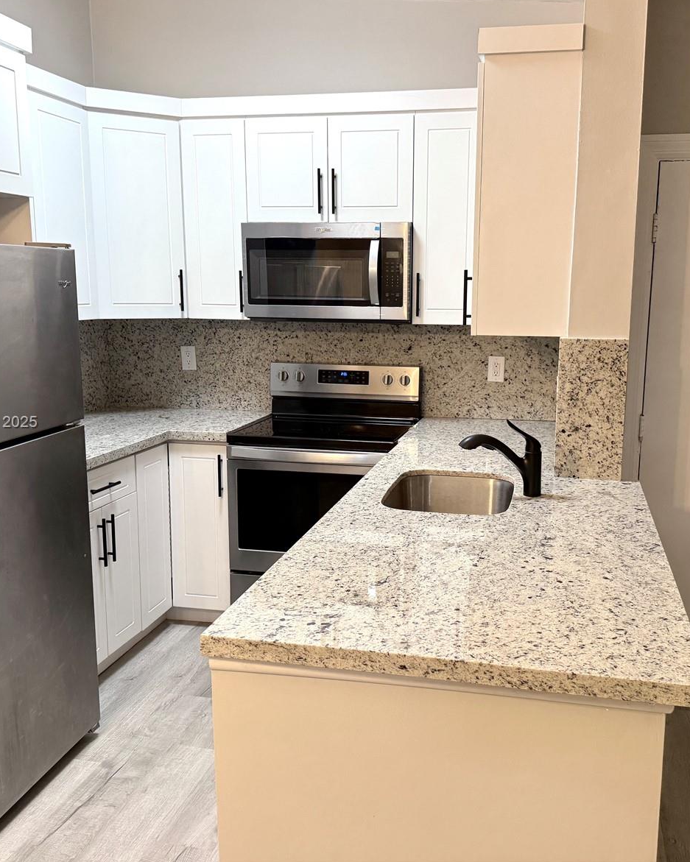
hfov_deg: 45.7
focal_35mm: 32
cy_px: 423
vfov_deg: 55.7
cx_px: 391
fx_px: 817
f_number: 1.78
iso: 200
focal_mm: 6.76
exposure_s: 1/120
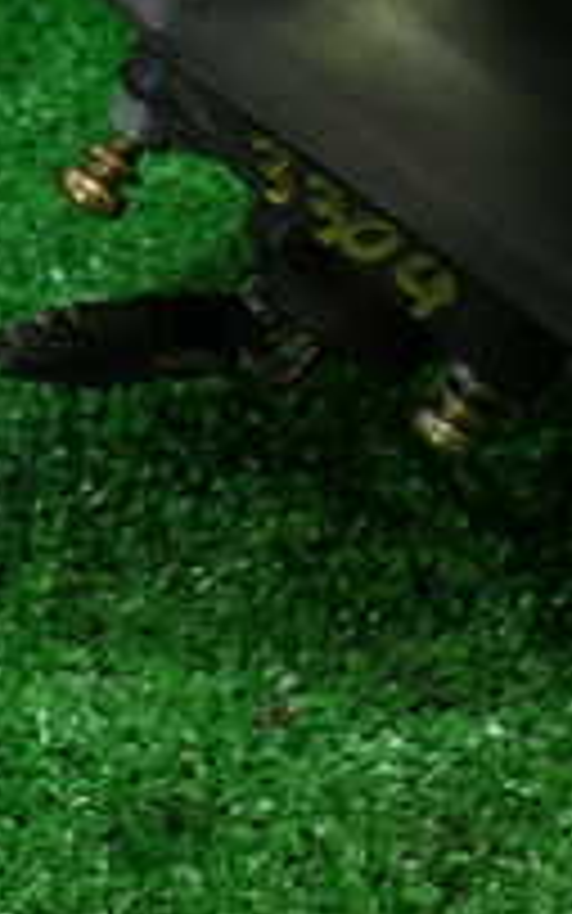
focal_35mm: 94
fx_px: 2343
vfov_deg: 21.5
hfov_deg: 13.3
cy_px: 63
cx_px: 811
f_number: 2.3
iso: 200
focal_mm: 5.4
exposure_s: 1/40
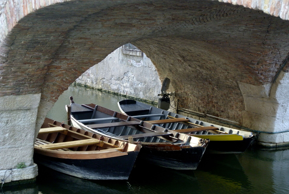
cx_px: 144
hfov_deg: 25.0
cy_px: 97
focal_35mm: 81
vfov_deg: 16.9
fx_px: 651
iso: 720
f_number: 5.6
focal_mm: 30
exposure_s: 1/60
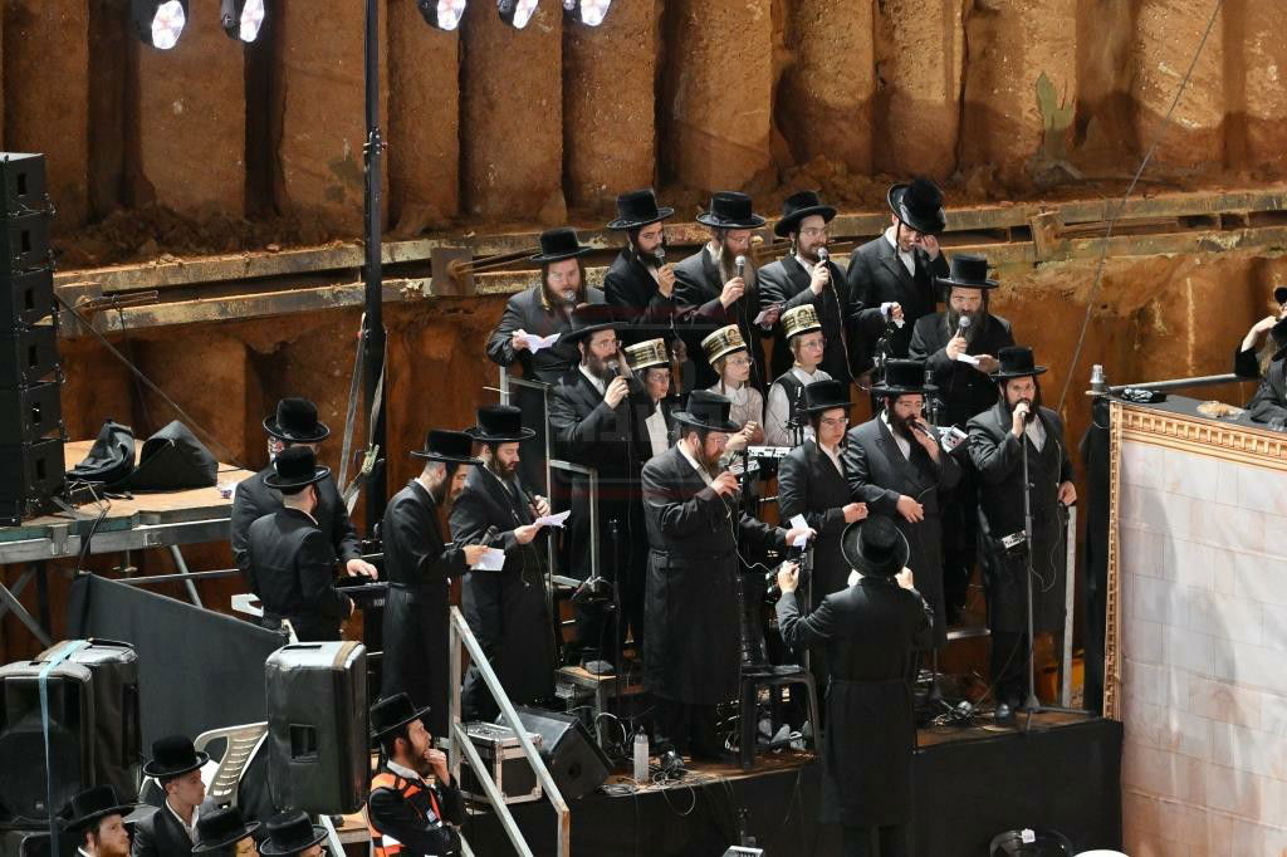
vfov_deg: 5.7
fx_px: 8577
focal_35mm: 240
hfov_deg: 8.6
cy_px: 428
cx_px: 644
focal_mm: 160
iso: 1250
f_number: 2.8
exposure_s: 1/200
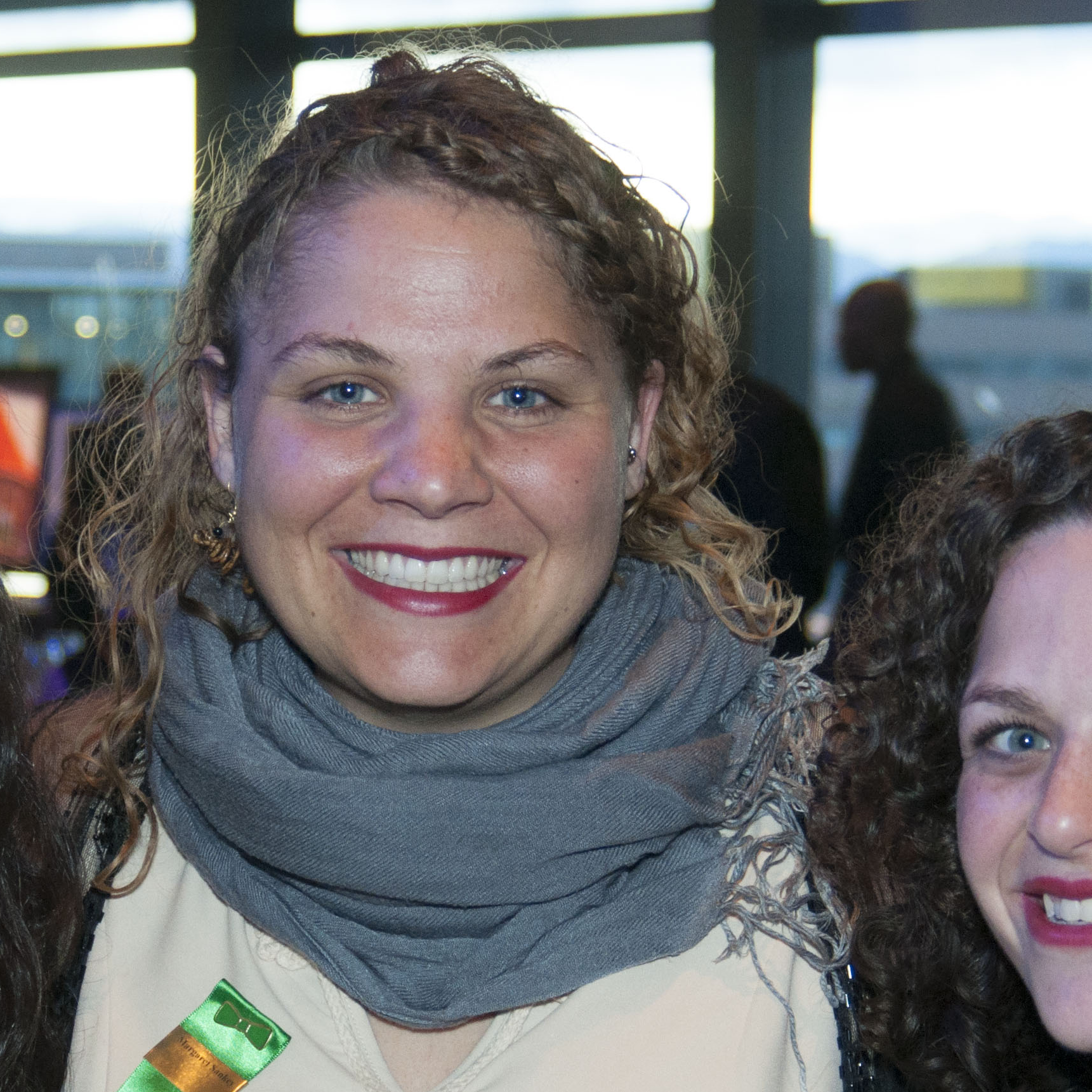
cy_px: 802
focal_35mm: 111
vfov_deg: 15.6
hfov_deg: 15.6
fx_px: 3964
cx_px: 326
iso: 800
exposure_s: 1/60
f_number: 4
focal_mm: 35
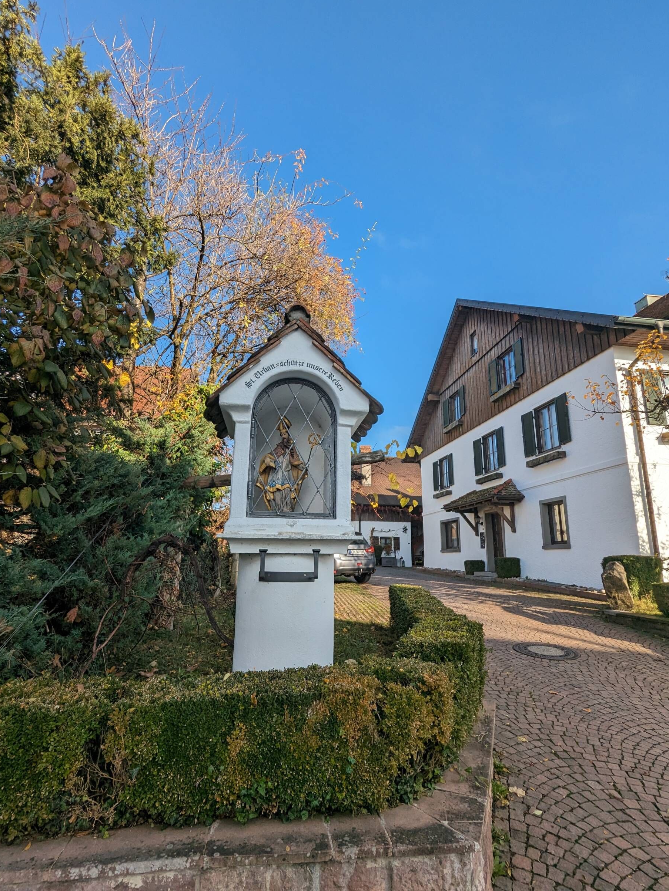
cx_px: 321
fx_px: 438
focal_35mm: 17
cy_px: 459
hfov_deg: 74.7
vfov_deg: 91.0
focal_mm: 2.35
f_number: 2.2
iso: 48
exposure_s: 1/877
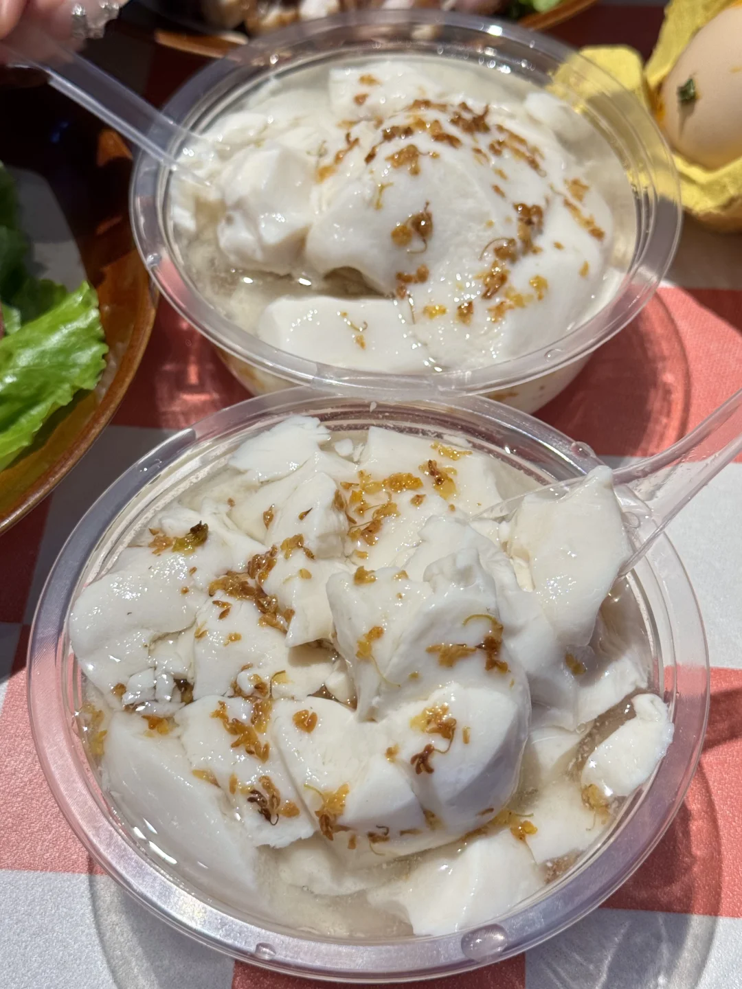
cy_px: 494
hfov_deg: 30.3
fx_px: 1372
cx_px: 371
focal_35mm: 48
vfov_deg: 39.7
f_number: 1.78
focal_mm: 6.76
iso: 64
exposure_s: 1/163
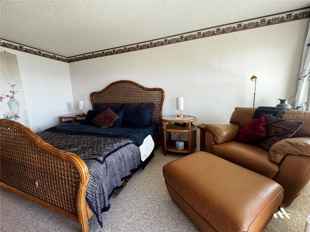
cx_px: 155
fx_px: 125
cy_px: 116
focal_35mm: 14
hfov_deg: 102.1
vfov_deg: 85.7
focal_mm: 2.22
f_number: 2.2
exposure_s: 1/99
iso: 250
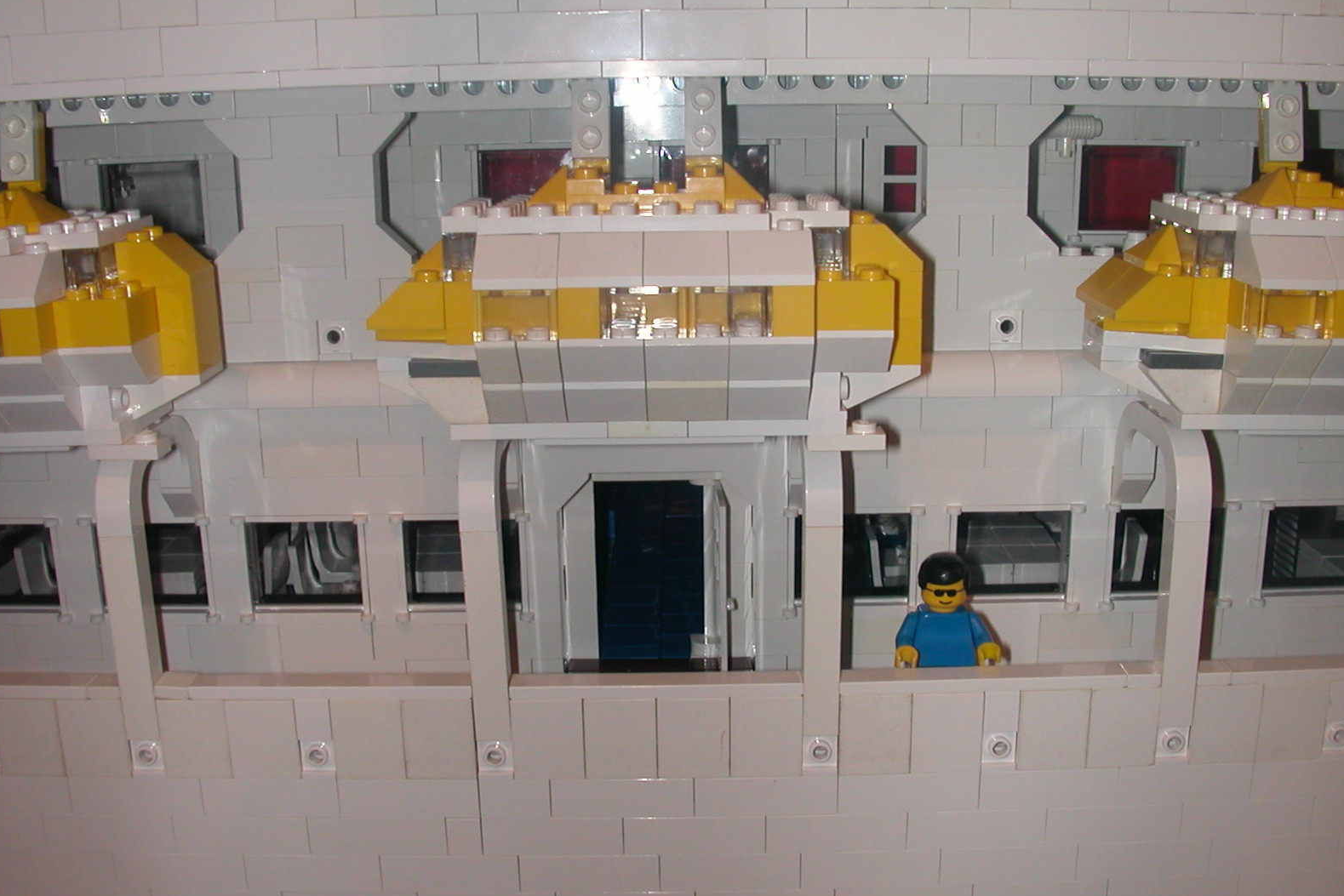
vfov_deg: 34.2
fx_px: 1456
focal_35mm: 39
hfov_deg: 49.5
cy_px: 506
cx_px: 672
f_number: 4.5
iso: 100
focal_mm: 5.6
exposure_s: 1/59.9
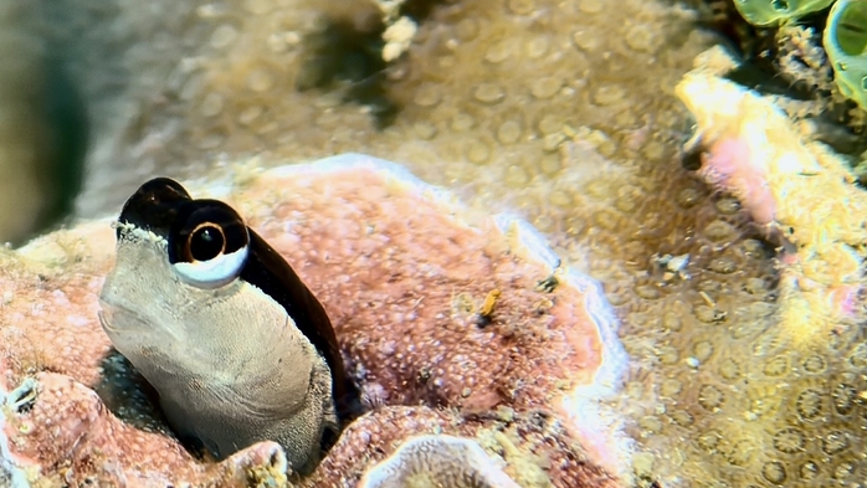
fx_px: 3886
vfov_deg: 7.2
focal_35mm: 169
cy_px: 214
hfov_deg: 12.7
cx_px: 199
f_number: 2.1
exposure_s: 1/202
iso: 50
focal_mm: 15
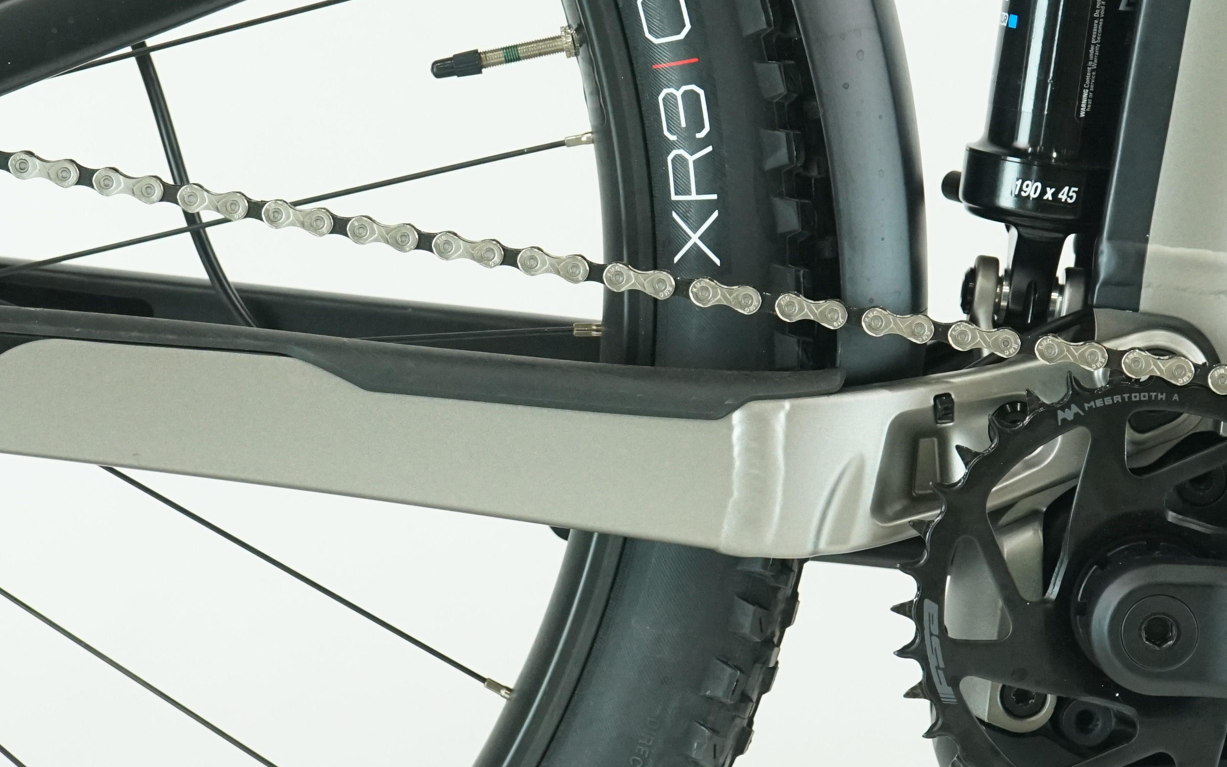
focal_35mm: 125
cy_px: 243
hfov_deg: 16.7
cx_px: 533
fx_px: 4180
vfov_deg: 10.5
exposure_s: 1/200
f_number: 6.3
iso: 2500
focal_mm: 58
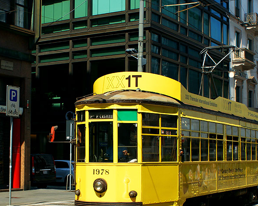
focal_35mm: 73
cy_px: 138
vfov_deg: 20.9
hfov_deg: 26.0
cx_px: 109
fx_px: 558
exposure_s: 1/500
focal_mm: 30
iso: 200
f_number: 6.3
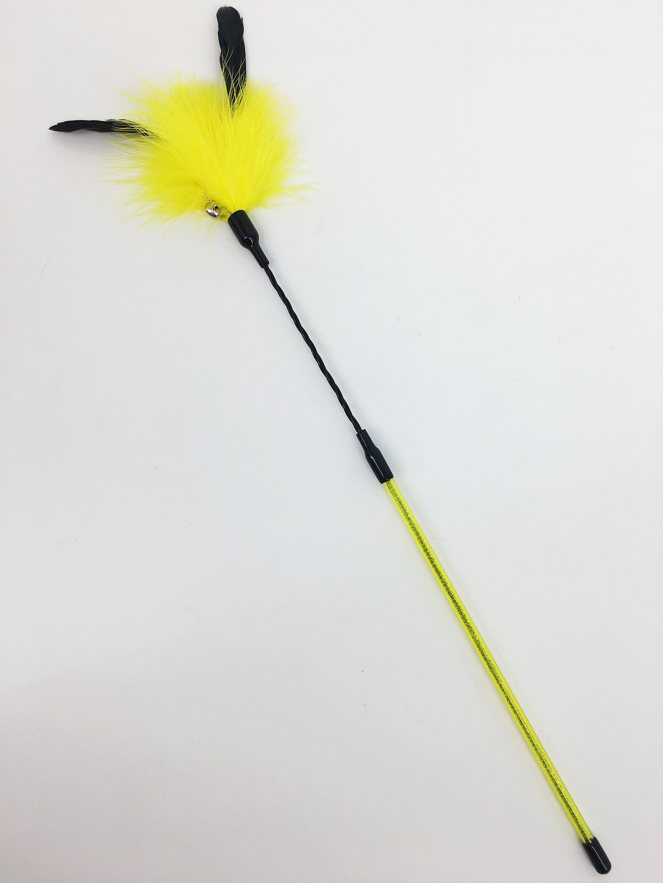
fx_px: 741
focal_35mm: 29
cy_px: 442
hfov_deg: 48.2
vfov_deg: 61.7
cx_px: 332
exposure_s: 1/103
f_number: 2.2
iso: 25
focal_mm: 4.15
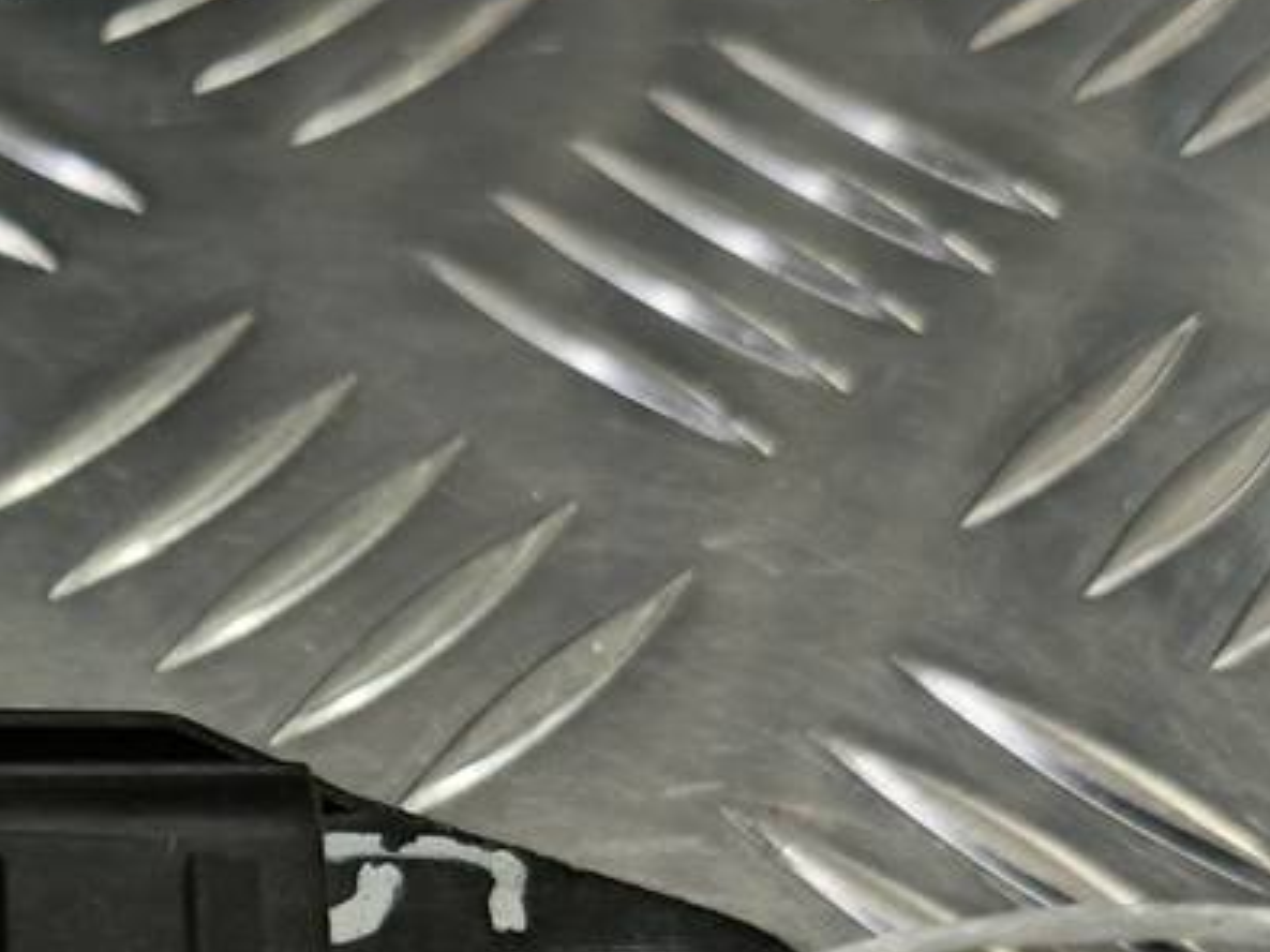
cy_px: 1135
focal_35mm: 70
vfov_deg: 19.8
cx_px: -158
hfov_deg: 25.6
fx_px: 2567
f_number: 1.6
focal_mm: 4.11
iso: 150
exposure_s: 1/66.7
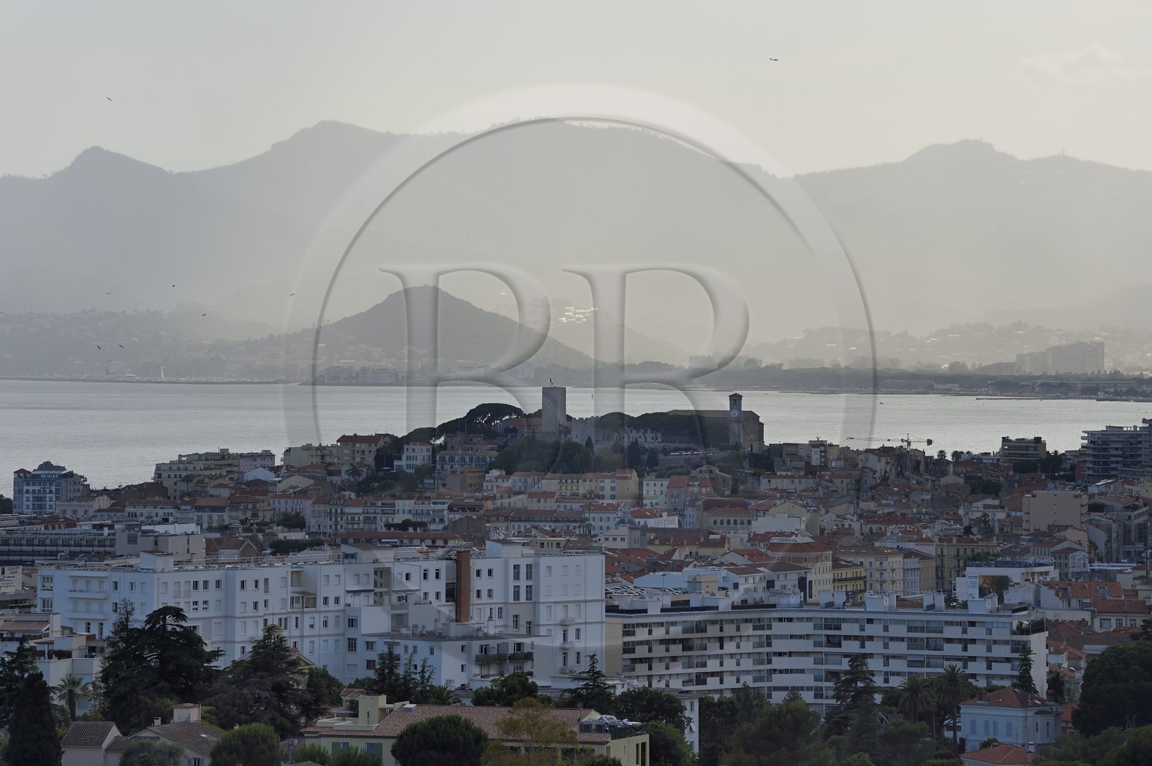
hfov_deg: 10.3
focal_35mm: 200
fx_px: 6395
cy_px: 383
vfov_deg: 6.9
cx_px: 576
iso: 200
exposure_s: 1/250
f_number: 11
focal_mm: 200
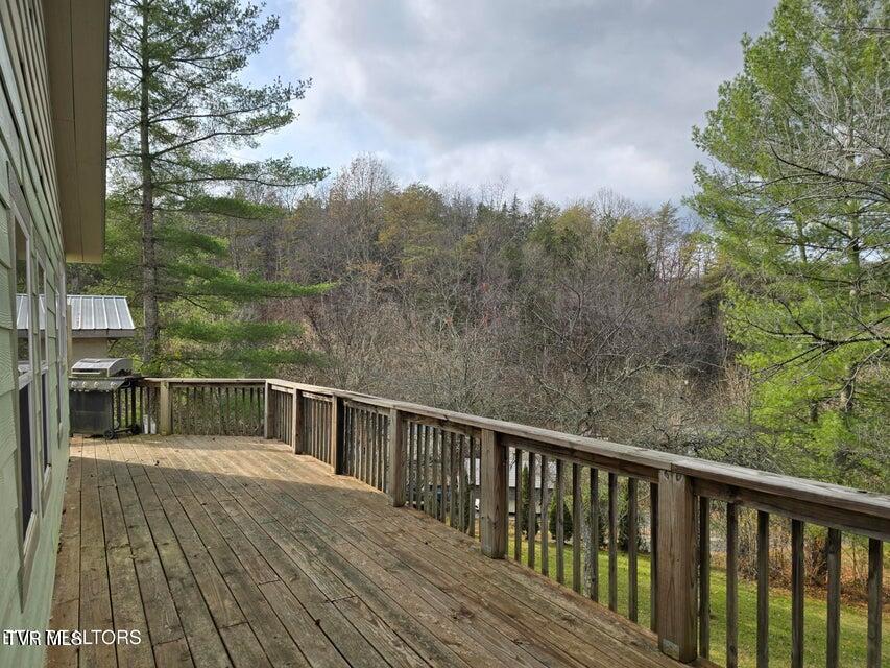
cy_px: 334
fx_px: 591
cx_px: 445
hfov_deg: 73.9
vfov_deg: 58.9
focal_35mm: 23
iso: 12
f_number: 1.7
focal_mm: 6.3
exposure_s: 1/417
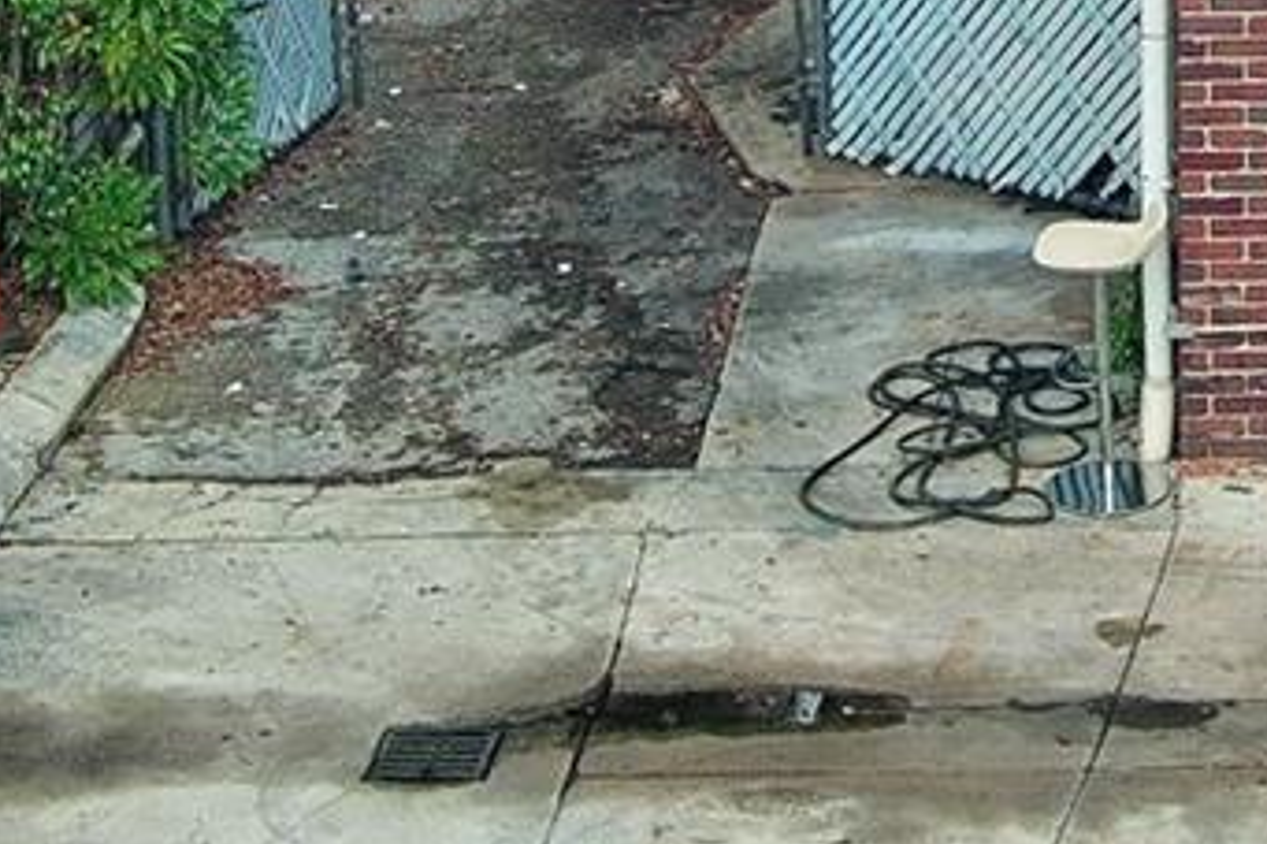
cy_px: -379
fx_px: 4784
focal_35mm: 136
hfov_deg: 14.7
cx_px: 1412
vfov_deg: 9.8
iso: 100
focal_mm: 10.57
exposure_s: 1/509
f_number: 2.8
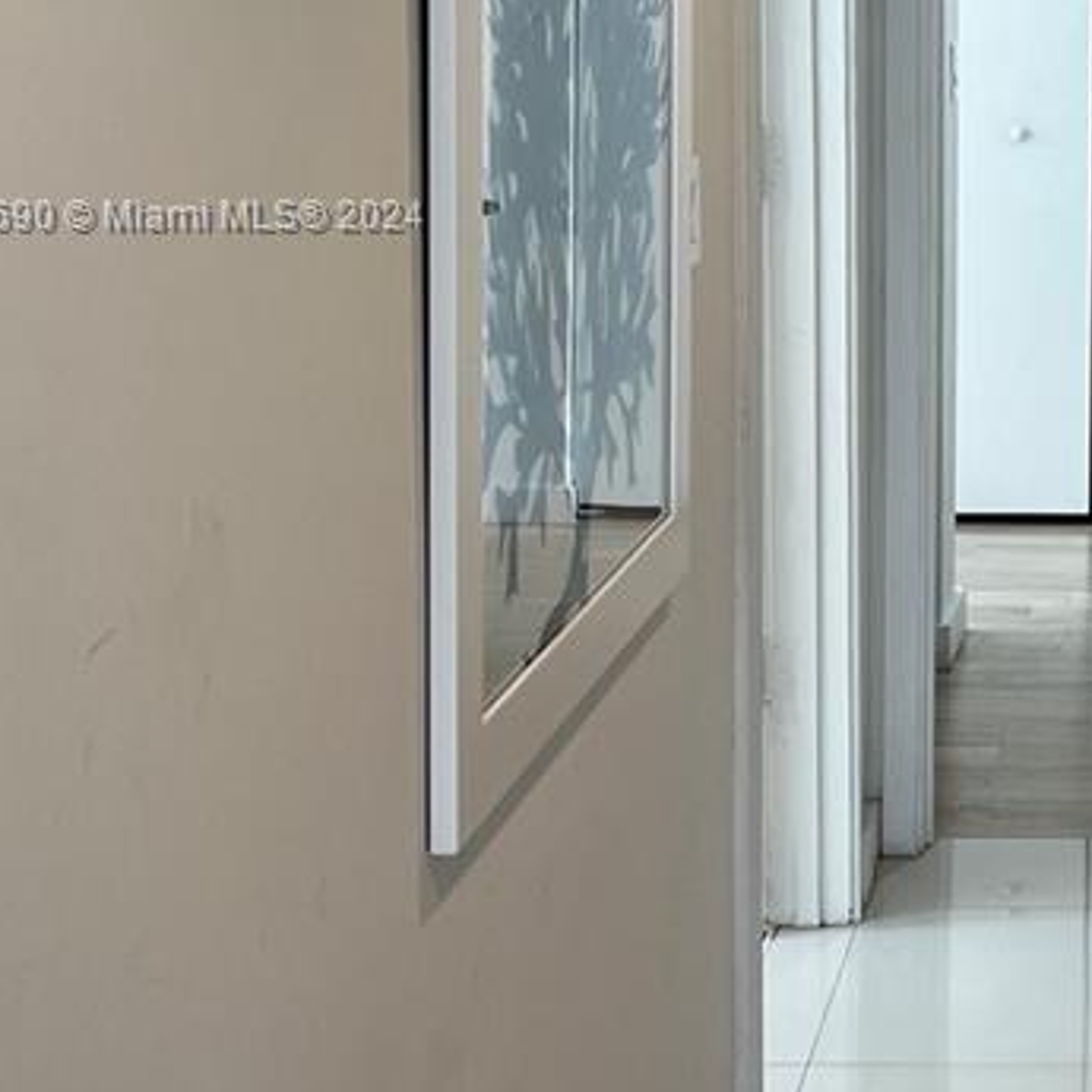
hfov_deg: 20.4
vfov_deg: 21.4
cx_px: 1269
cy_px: 218
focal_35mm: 80
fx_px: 2855
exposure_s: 1/120
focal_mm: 5.7
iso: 50
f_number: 1.5
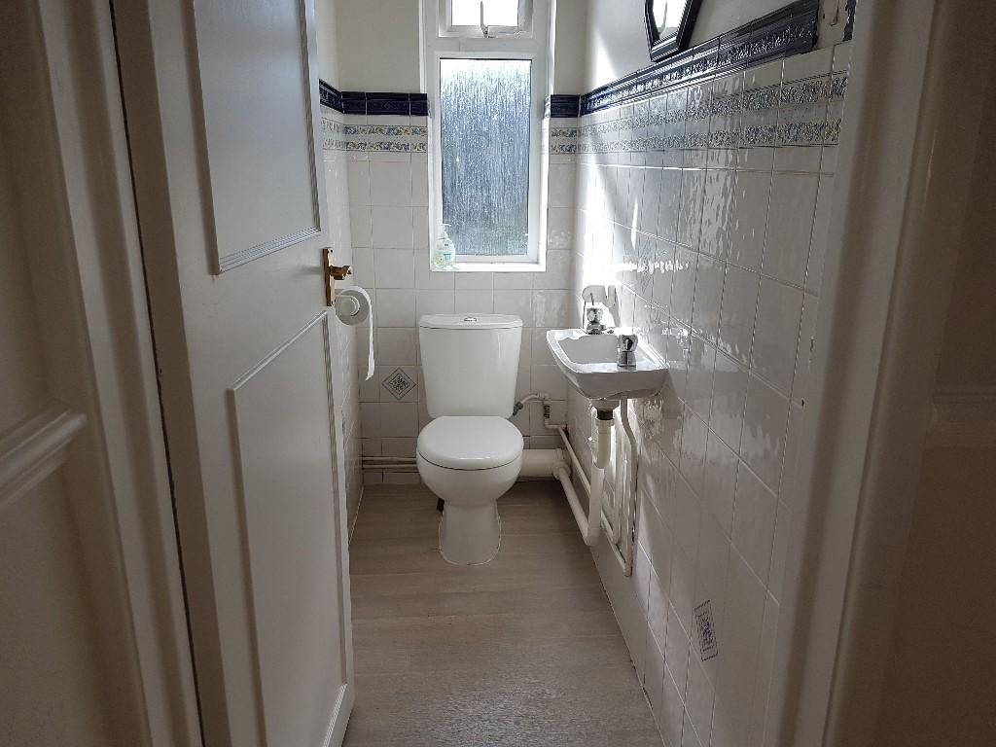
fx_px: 748
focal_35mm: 26
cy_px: 374
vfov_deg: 53.1
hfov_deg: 67.3
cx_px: 498
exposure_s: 1/443
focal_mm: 4.2
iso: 40
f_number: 1.7
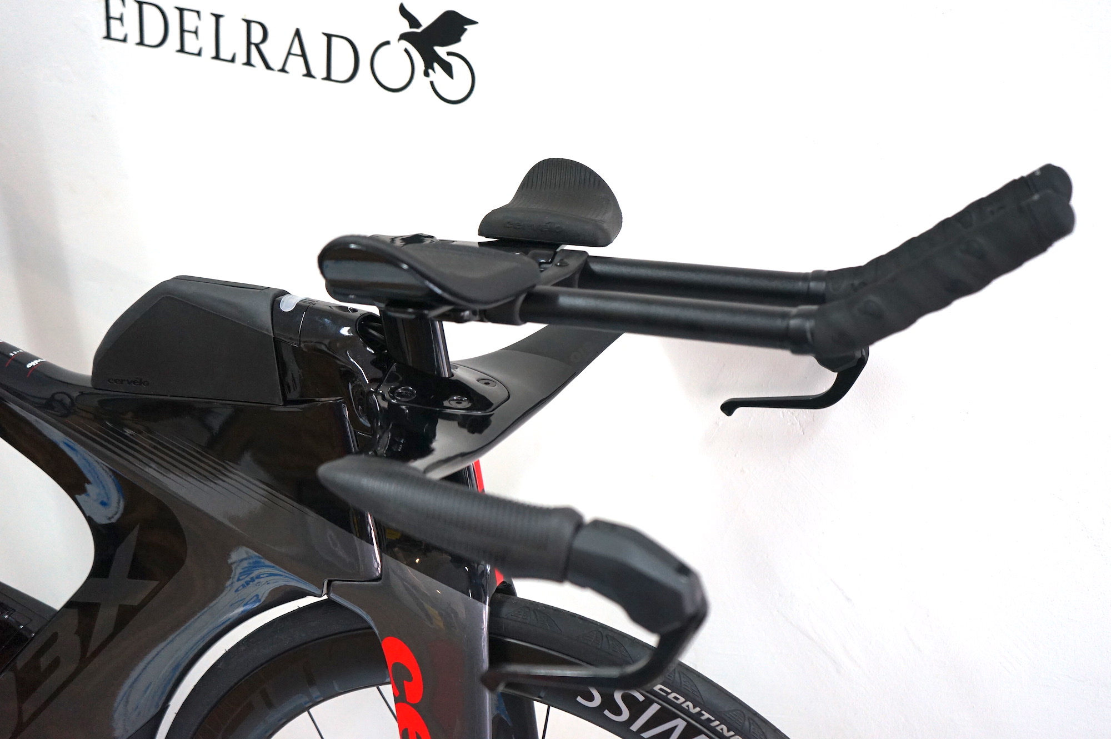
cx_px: 556
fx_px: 1203
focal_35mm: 39
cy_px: 370
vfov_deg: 34.2
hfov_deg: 49.6
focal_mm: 39
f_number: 4
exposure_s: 1/160
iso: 1600
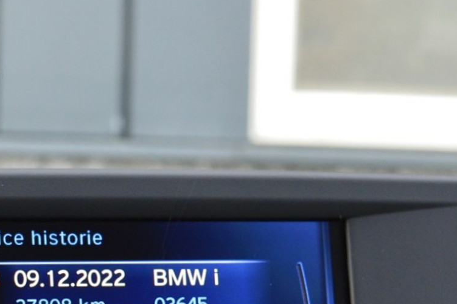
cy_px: 337
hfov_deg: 15.2
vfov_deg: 10.1
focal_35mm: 134
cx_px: 85
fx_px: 1704
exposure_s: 1/60
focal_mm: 35
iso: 800
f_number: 7.1
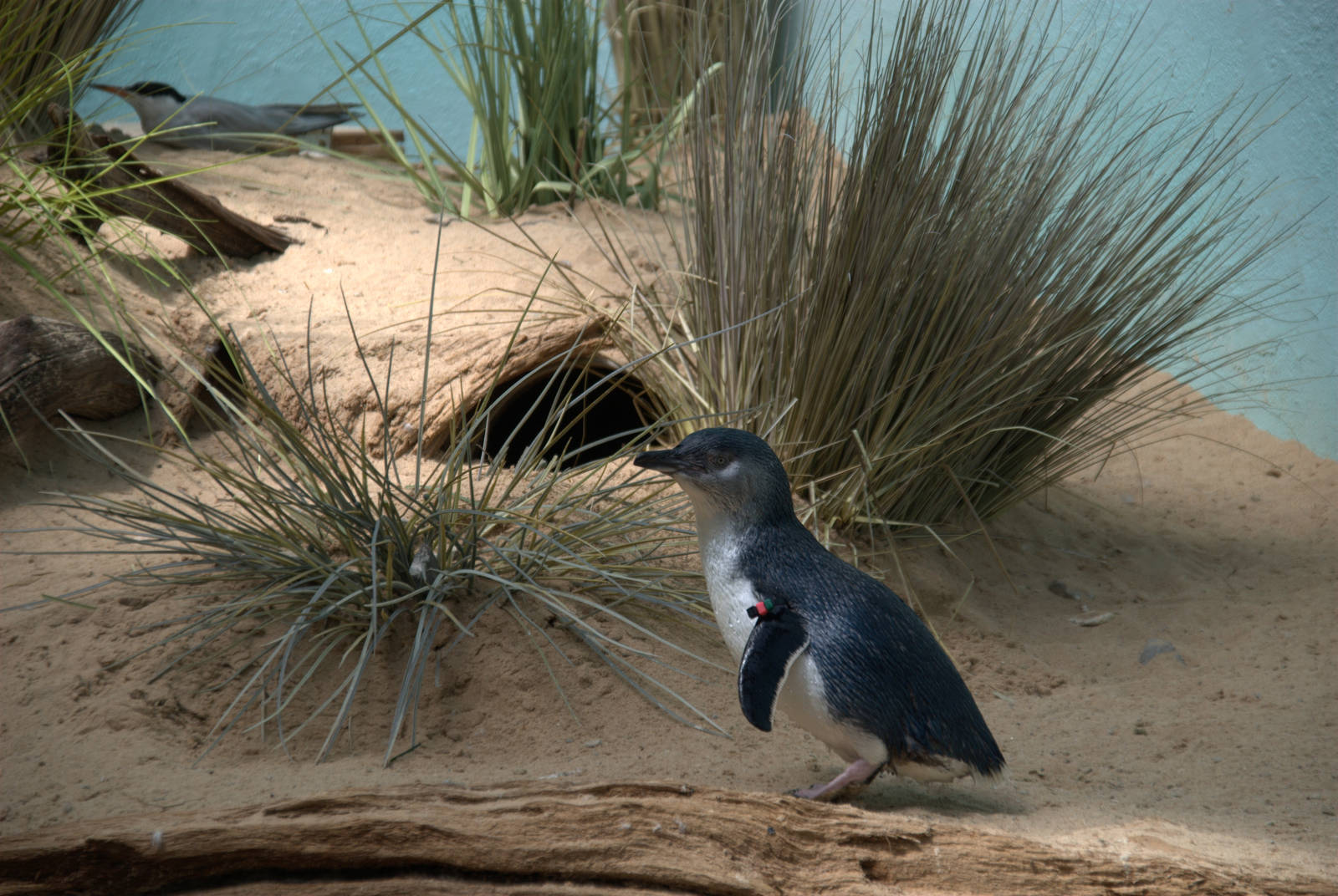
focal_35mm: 174
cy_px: 448
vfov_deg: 7.9
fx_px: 6476
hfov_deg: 11.8
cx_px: 669
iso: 200
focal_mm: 116
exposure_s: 1/320
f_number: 6
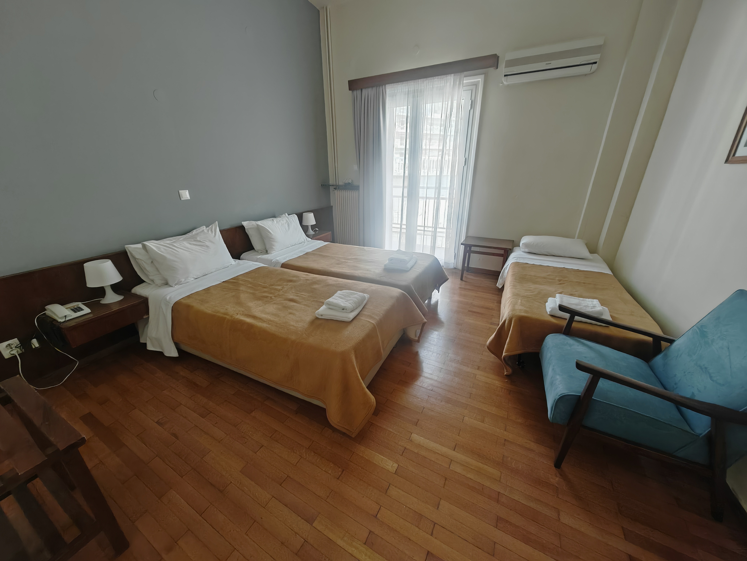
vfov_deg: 89.9
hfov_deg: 106.2
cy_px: 280
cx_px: 374
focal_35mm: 13
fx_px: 281
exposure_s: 1/33
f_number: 2
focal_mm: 1.82
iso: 320
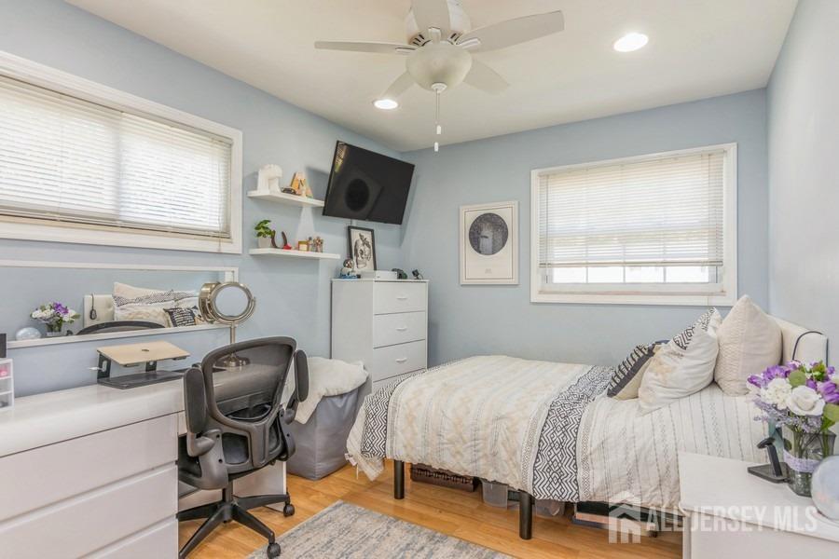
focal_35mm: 18
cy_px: 280
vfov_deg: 67.4
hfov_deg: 90.0
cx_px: 420
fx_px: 419
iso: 100
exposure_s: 1/5
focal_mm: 12
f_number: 8
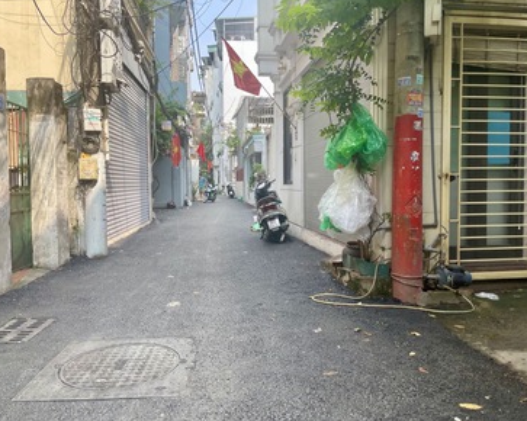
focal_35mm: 28
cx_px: 251
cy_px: 205
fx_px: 436
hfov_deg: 62.2
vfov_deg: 51.5
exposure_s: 1/450
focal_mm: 4.2
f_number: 1.6
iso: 32
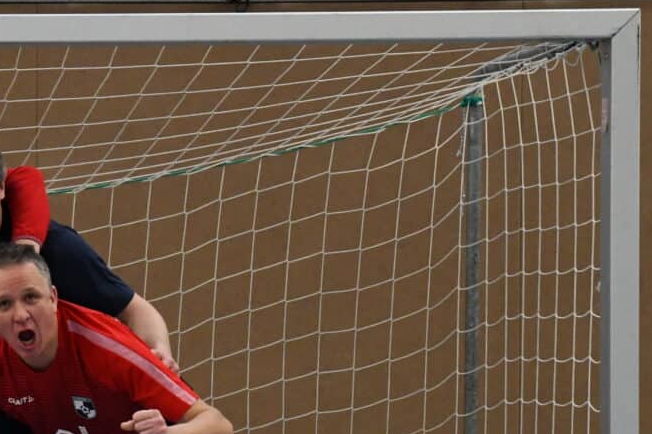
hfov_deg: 14.6
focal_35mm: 132
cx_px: -286
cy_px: 416
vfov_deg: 10.3
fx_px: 2389
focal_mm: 42
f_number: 2.8
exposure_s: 1/800
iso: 5000
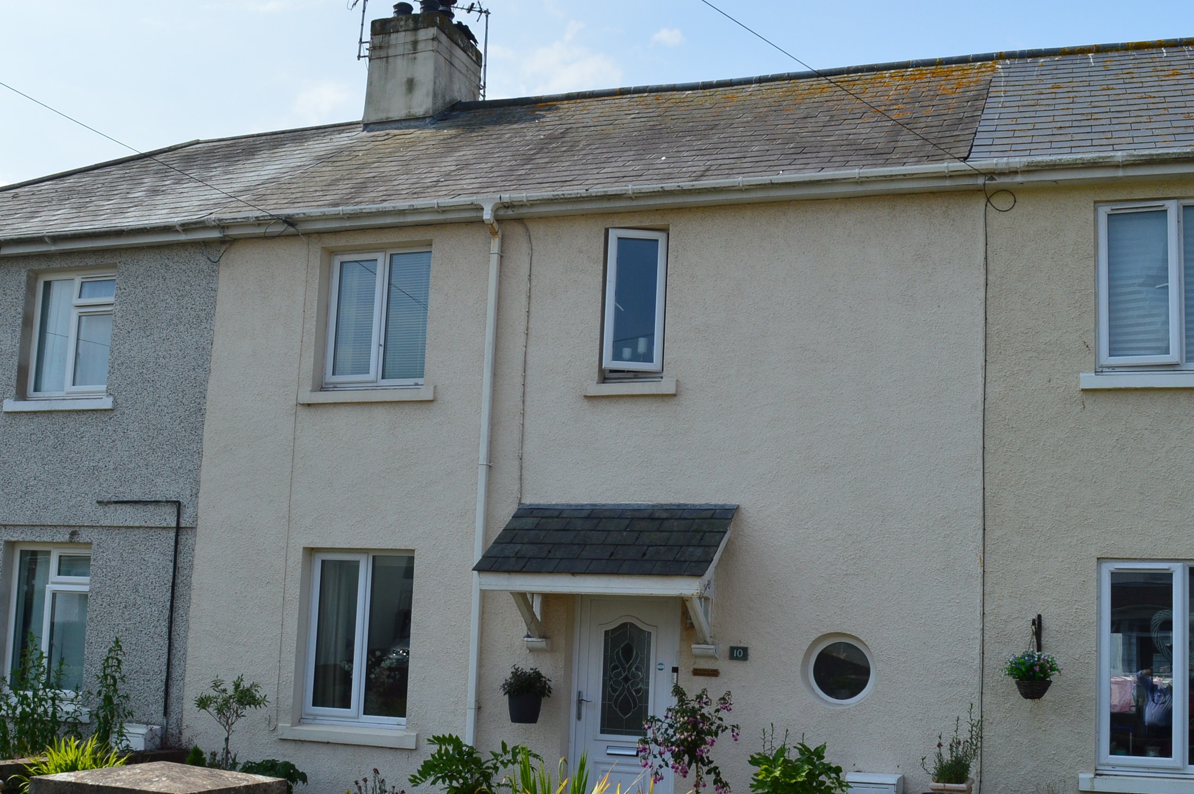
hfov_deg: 49.5
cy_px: 485
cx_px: 652
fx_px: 1293
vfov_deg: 34.0
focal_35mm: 39
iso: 250
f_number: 11
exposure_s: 1/500
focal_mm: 18
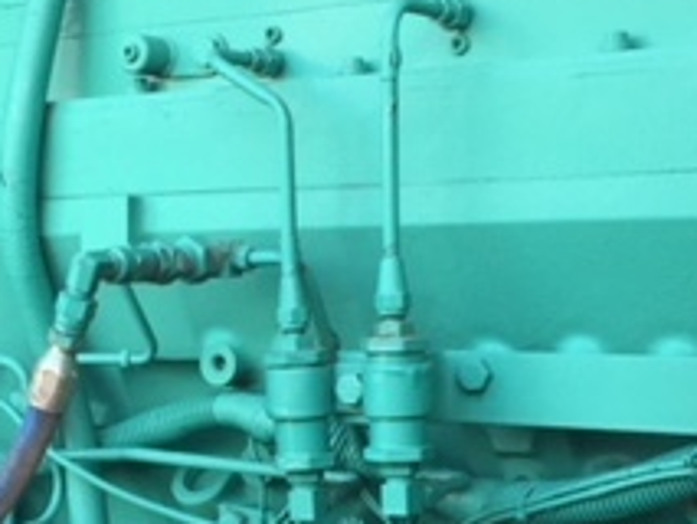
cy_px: 370
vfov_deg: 16.9
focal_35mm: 87
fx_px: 1753
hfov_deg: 22.2
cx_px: 137
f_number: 2.2
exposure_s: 1/120
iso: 50
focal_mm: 4.15
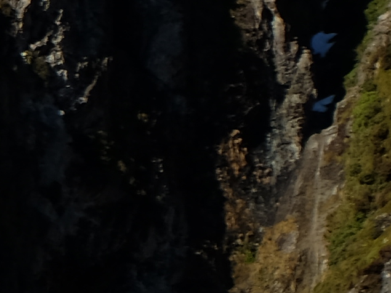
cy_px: -580
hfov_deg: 3.2
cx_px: -706
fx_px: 6945
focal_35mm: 615
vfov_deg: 2.4
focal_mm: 55
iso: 200
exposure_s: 1/420
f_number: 7.1
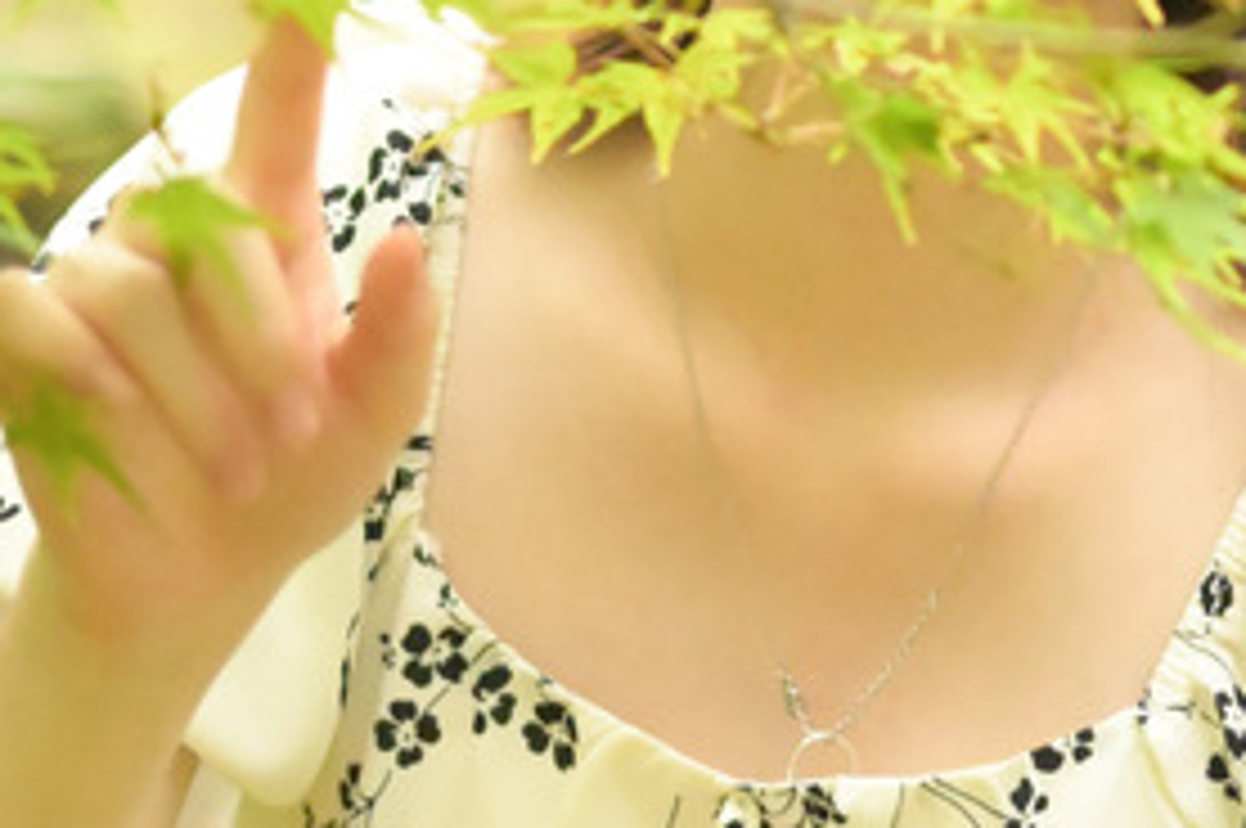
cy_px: -421
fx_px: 5393
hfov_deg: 13.1
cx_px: 1053
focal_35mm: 156
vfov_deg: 8.6
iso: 22800
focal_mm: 40
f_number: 2
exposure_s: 1/4000
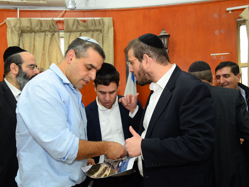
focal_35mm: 35
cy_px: 94
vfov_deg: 40.7
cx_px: 123
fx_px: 252
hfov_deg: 52.6
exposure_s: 1/125
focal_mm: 32
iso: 2000
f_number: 5.6
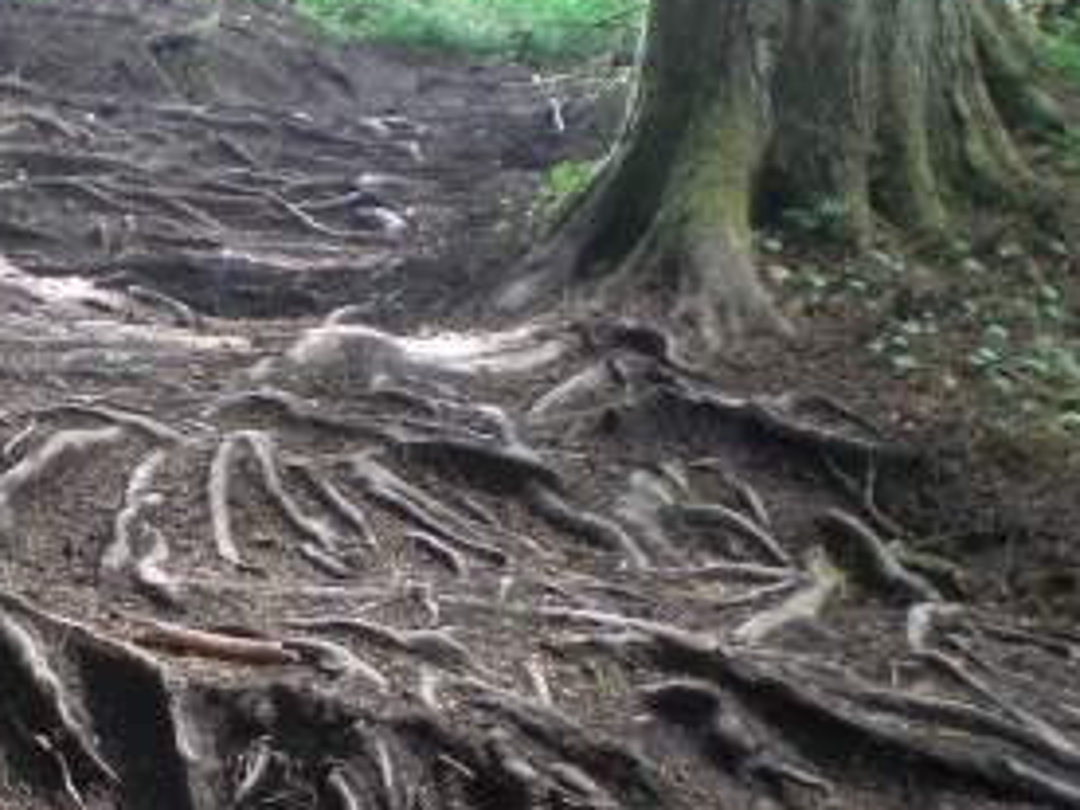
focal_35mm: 88
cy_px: 567
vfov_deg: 16.7
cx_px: 219
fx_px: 2746
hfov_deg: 22.0
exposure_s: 1/100
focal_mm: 6.3
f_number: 3.1
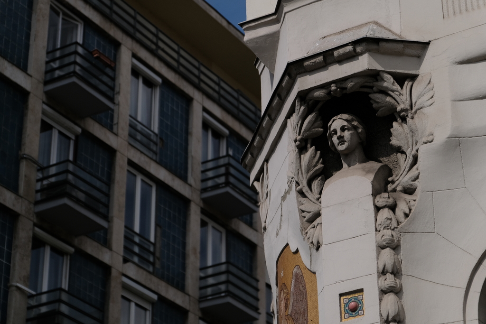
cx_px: 243
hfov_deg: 19.5
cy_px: 162
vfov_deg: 13.0
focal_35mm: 105
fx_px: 1418
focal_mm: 70
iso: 320
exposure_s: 1/16000
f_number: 2.8
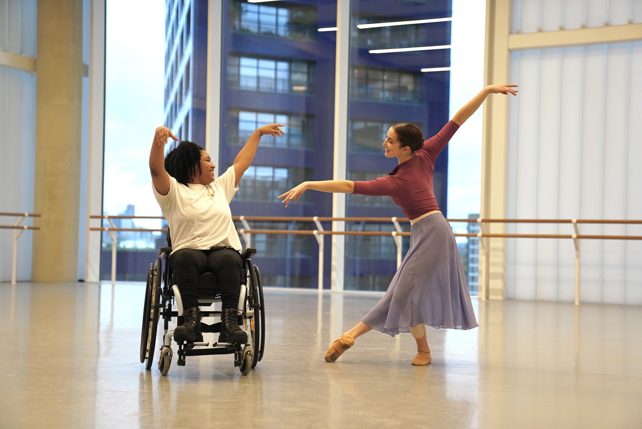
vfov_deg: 21.3
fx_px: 1142
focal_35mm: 64
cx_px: 321
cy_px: 214
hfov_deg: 31.4
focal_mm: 64
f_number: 2.8
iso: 1250
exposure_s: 1/250
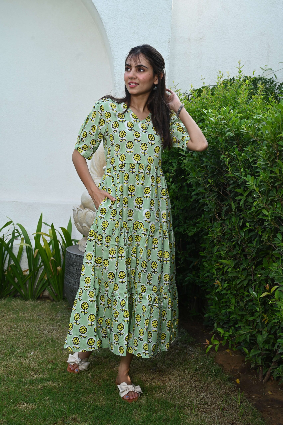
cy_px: 212
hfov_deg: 29.8
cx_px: 142
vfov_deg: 43.6
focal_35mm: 45
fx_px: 531
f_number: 7.1
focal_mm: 45
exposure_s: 1/160
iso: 250
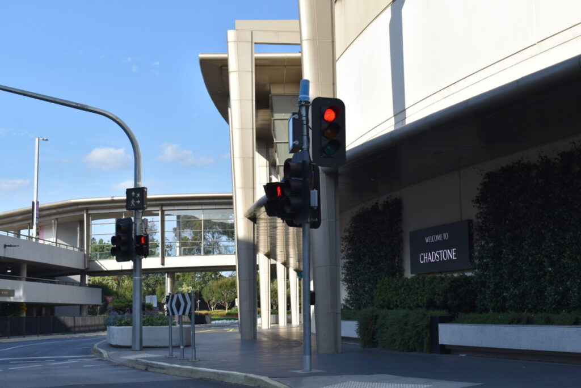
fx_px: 920
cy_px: 194
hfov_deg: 35.0
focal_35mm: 57
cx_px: 290
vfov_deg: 23.8
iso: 125
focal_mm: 38
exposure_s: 1/250
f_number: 8
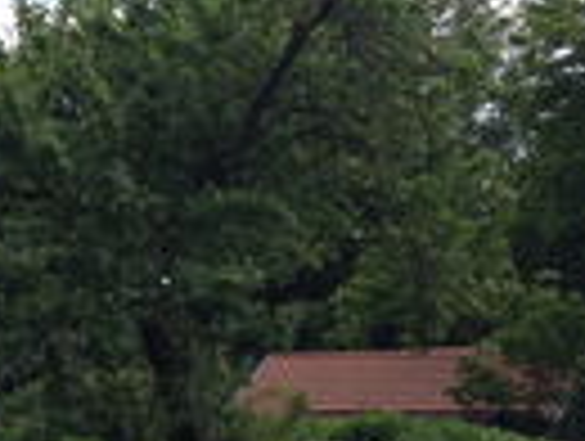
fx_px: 2743
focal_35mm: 162
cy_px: 356
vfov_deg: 9.2
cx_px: -356
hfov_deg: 11.5
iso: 50
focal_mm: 4.12
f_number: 2.4
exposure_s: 1/1466
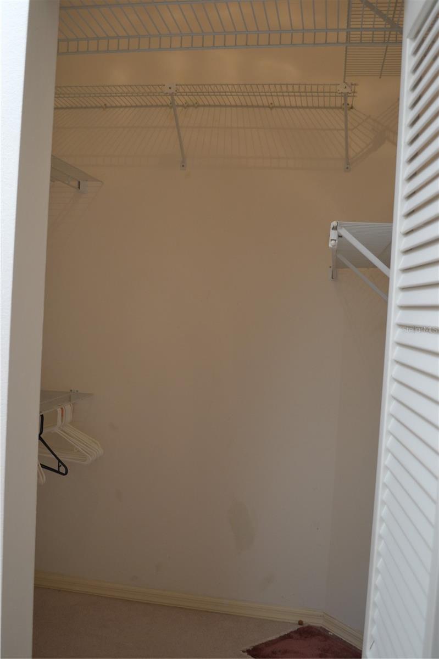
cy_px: 330
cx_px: 220
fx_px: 604
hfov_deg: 39.9
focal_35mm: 33
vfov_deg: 57.2
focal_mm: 22
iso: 400
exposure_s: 1/60
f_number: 4
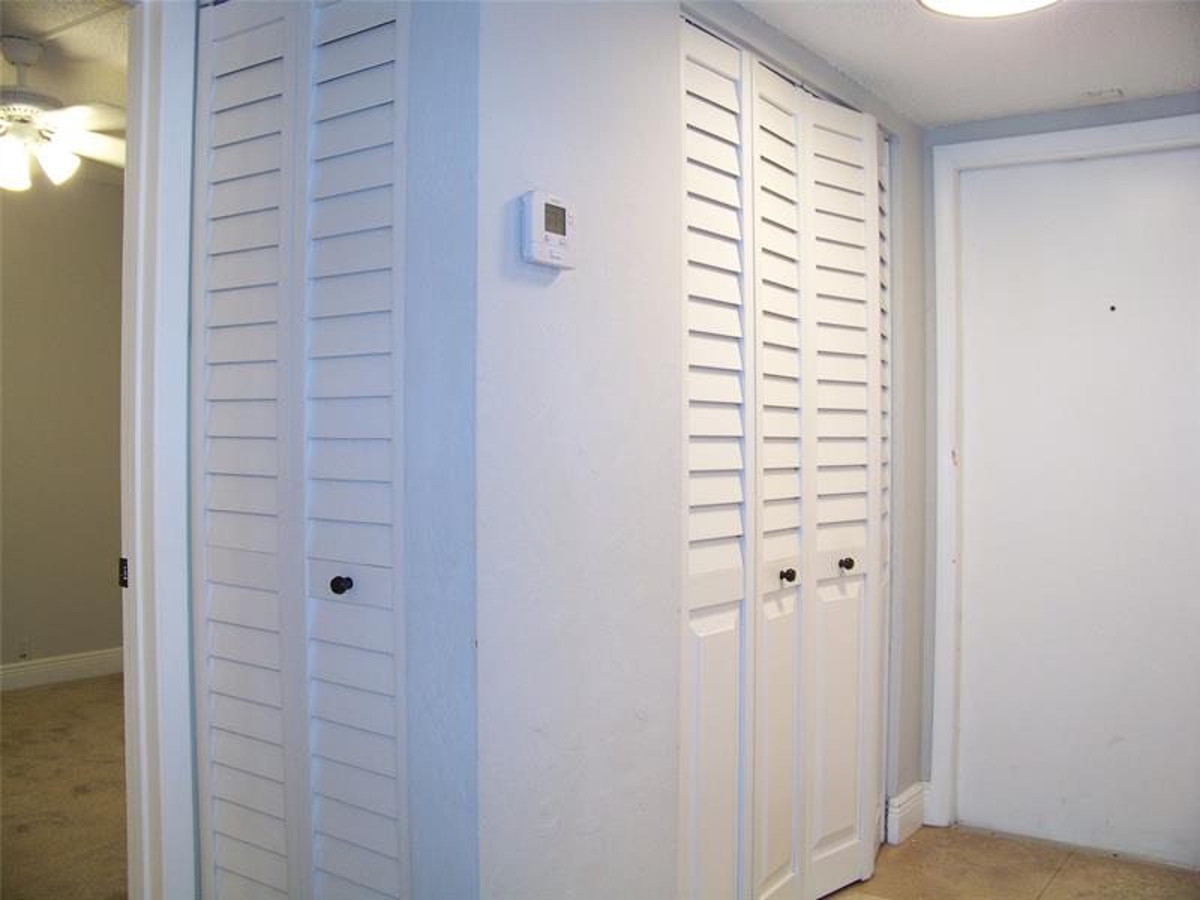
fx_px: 1144
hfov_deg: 55.4
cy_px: 450
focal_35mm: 33
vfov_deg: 42.9
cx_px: 600
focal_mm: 5.85
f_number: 2.8
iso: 160
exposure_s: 1/30
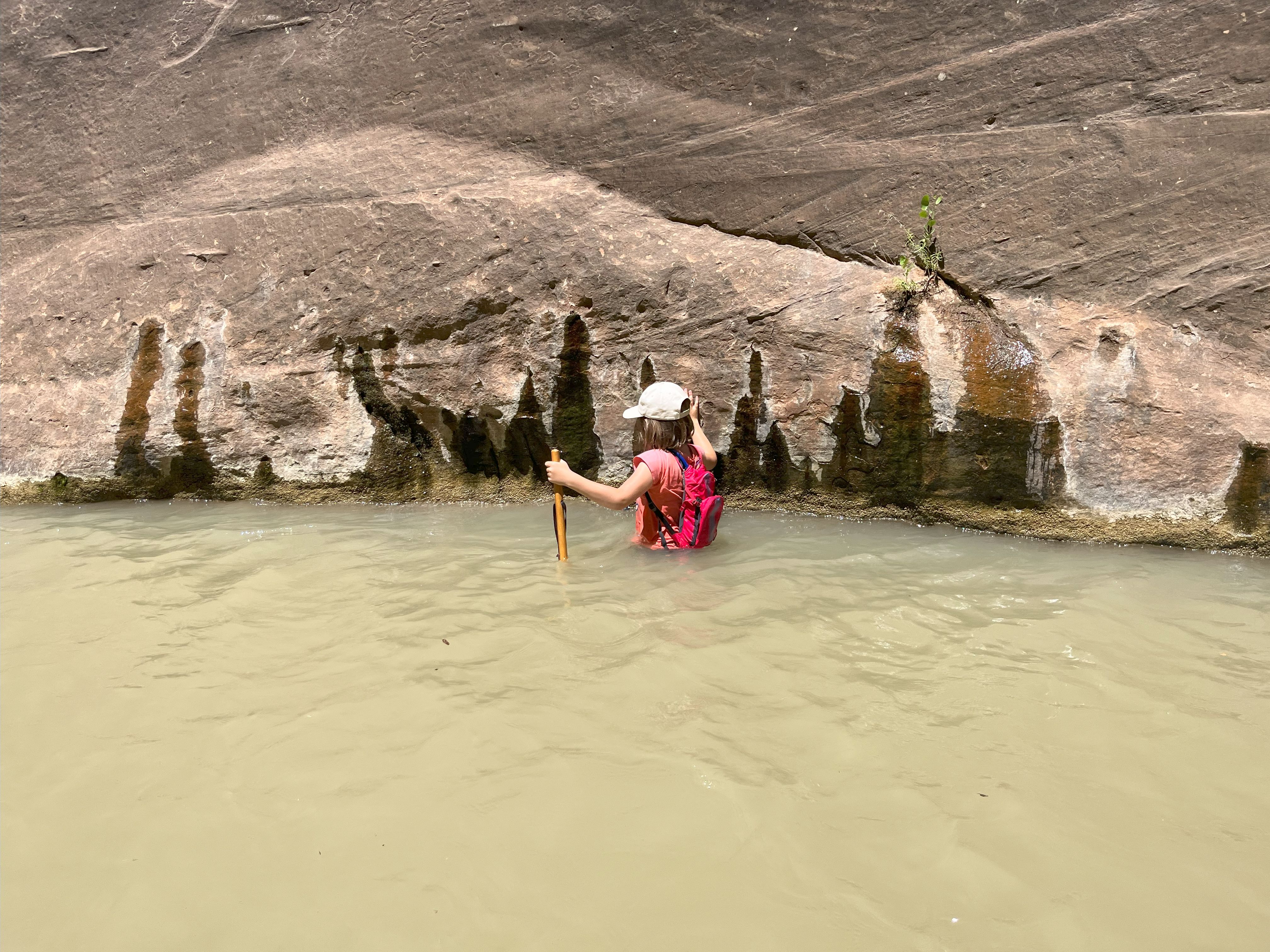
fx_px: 954
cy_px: 476
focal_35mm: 26
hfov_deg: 67.3
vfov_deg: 53.1
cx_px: 635
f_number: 1.6
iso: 50
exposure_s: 1/2967
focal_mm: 5.1
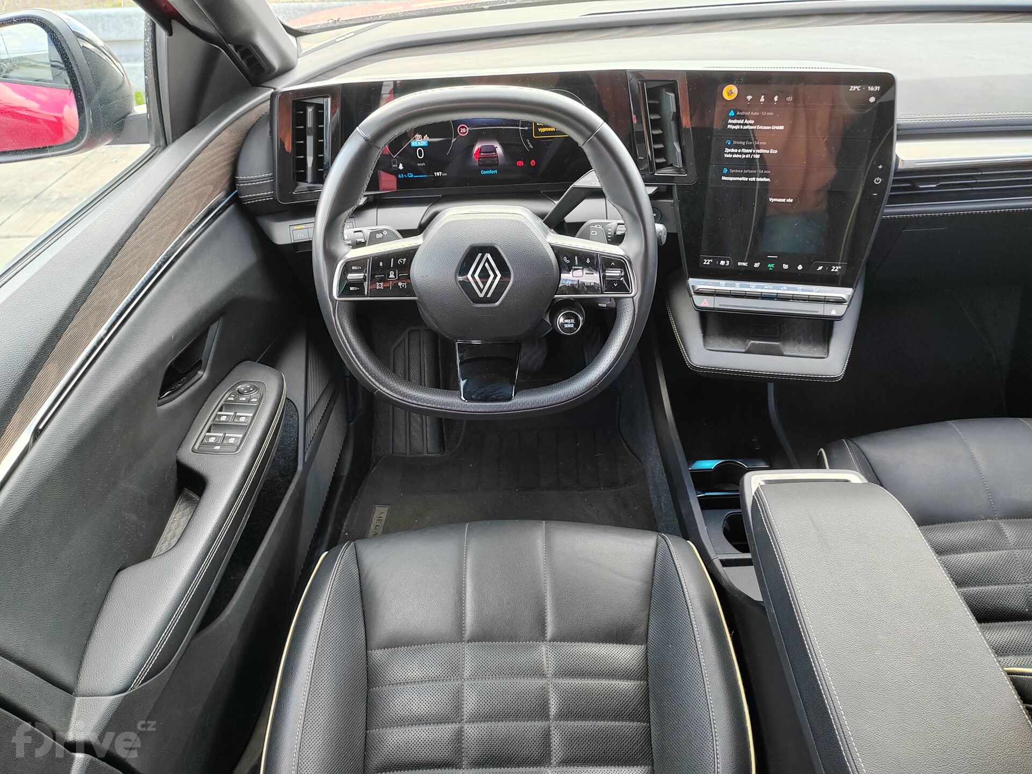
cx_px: 516
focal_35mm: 27
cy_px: 387
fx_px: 805
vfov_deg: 51.4
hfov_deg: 65.3
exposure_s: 1/100
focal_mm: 5.52
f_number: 1.9
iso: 128
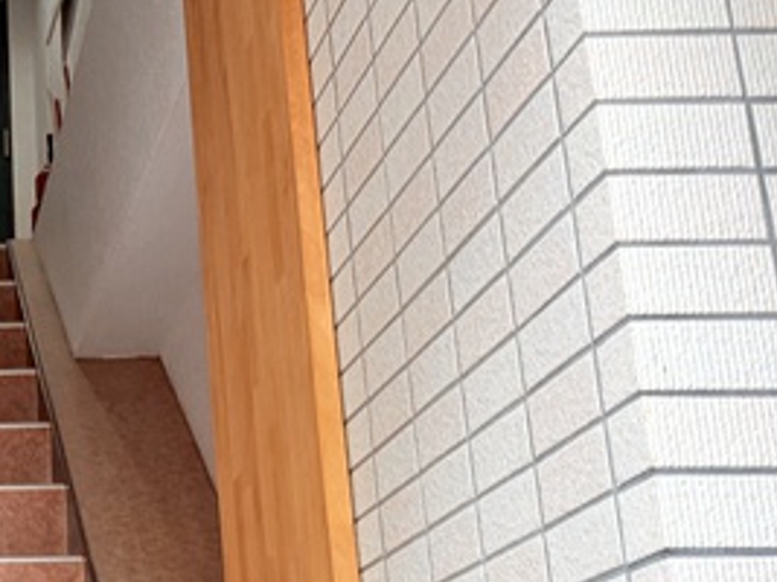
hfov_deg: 27.3
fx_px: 1413
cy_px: 519
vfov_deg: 22.7
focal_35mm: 63
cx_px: -146
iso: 200
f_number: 1.78
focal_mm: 6.76
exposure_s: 1/65
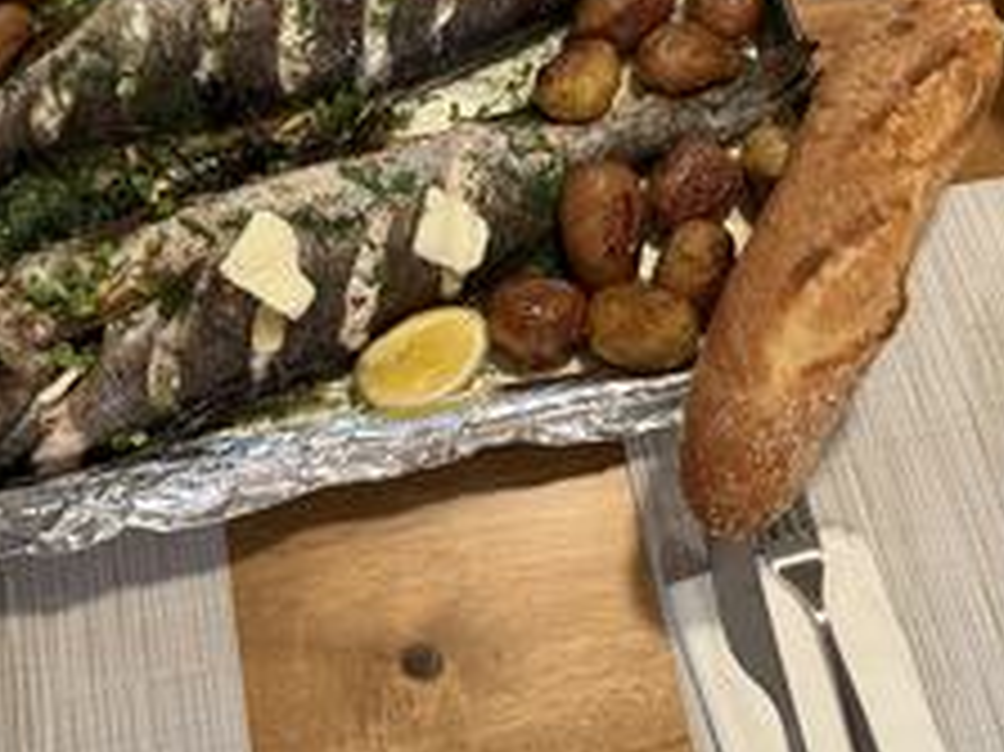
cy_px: 176
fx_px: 1246
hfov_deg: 43.8
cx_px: 567
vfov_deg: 32.8
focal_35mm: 43
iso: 400
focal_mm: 6.76
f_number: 1.78
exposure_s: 1/60
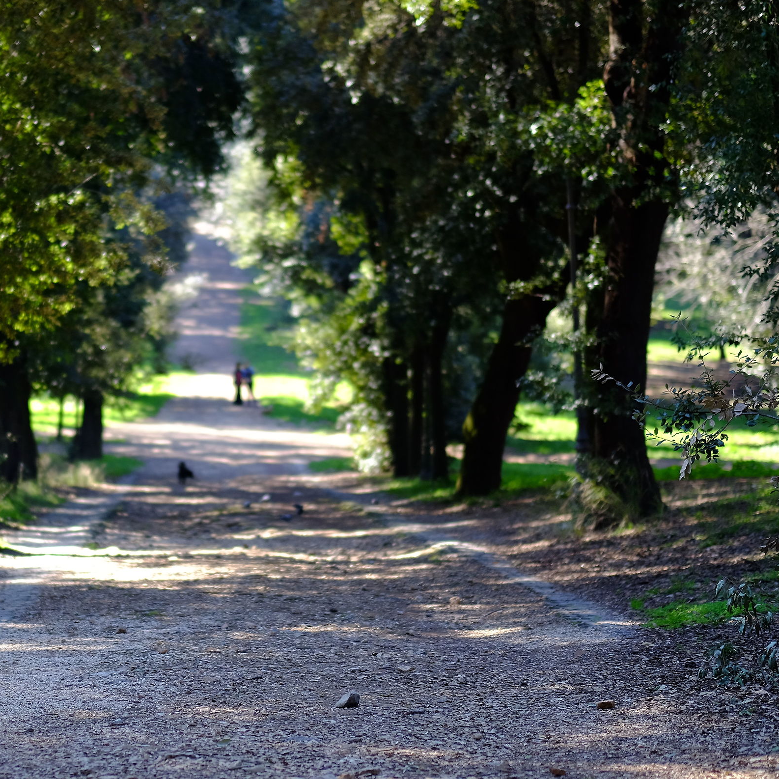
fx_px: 2750
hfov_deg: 16.1
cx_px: 217
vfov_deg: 16.1
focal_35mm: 108
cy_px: 391
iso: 200
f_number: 1.2
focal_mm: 56
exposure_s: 1/1000
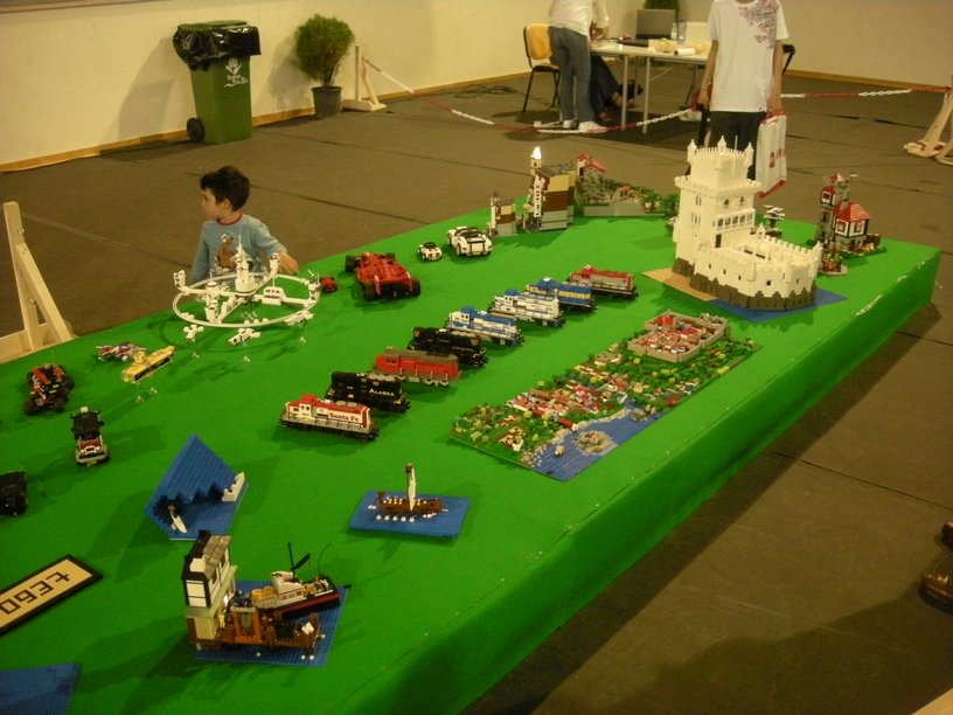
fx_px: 964
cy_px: 358
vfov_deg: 40.7
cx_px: 476
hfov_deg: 52.6
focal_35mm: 35
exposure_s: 1/44.4
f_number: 2.8
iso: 400
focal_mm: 5.7
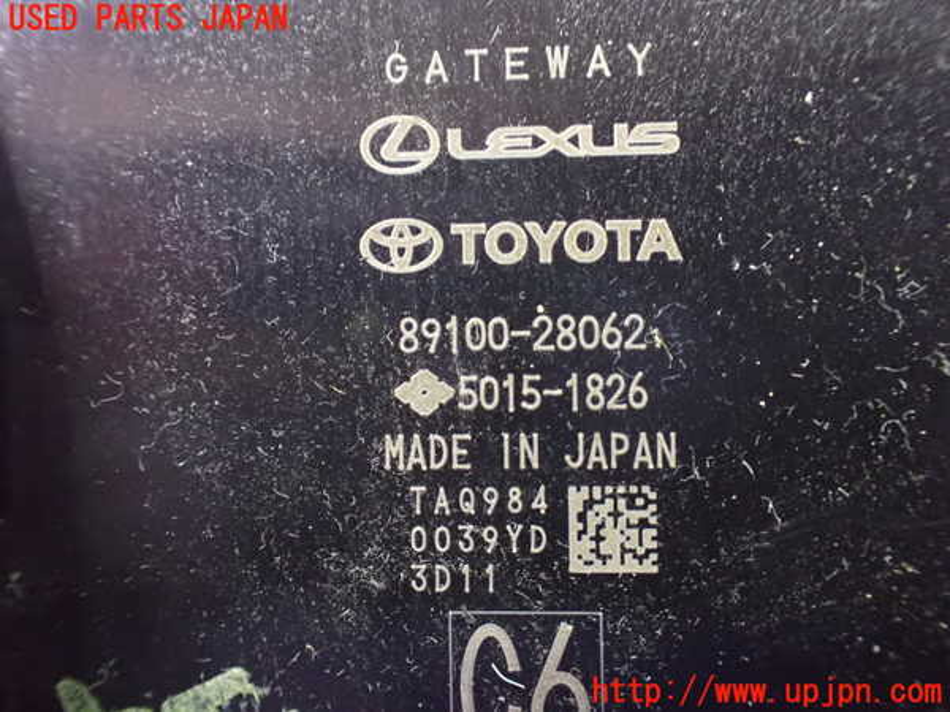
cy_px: 356
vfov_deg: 46.8
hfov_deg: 60.0
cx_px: 475
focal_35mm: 30
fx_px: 823
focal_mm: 5.4
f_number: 2.3
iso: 1600
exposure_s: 1/30
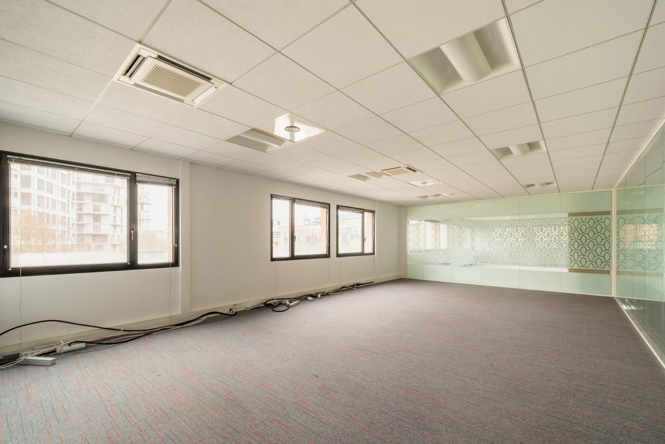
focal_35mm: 15
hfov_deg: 100.4
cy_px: 236
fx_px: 277
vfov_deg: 77.2
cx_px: 341
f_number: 11
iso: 200
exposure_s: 1/8
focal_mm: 14
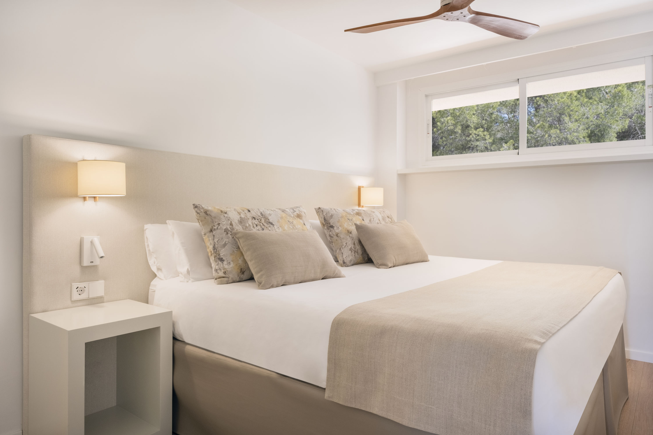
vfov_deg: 55.1
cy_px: 219
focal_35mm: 23
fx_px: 417
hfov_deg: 76.1
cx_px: 329
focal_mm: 14.6
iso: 320
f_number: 6.4
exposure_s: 1/100
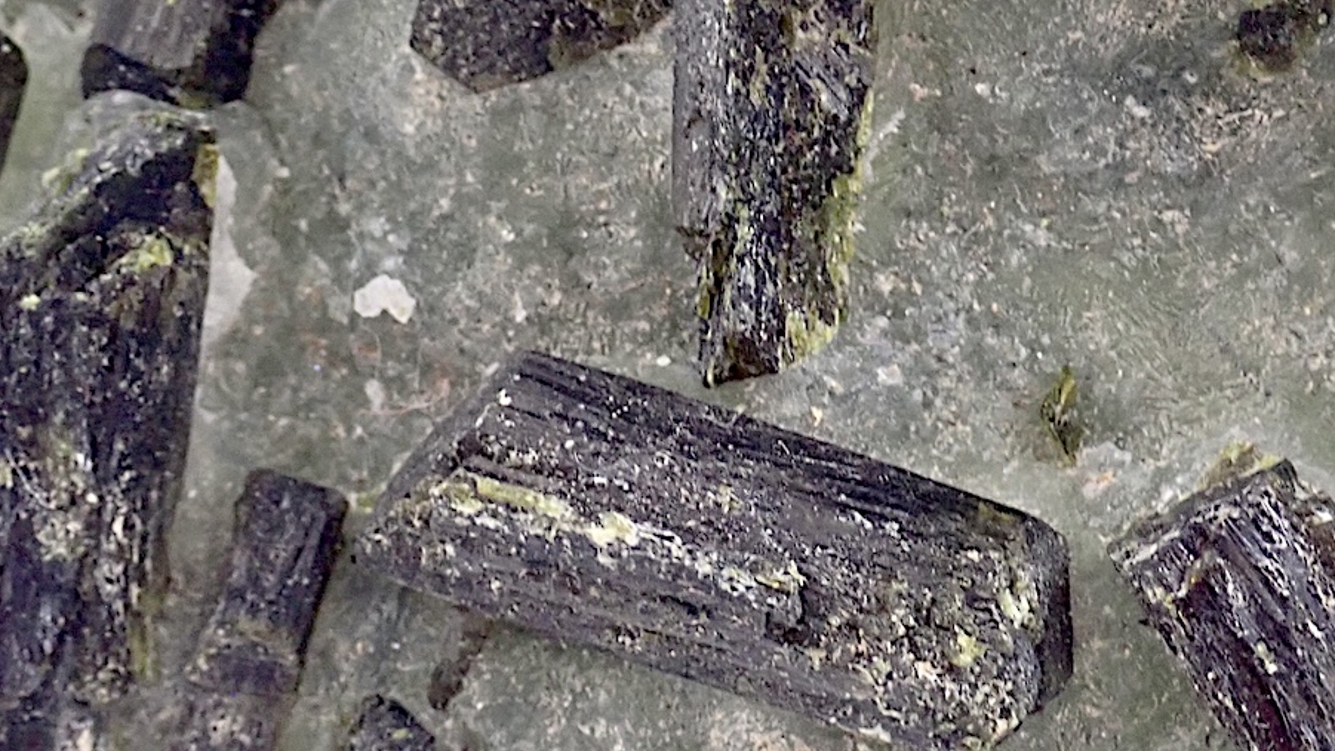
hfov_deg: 17.3
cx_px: 732
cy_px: 398
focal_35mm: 124
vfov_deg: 9.8
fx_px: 4390
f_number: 4.3
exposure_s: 1/20
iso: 1000
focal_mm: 14.62
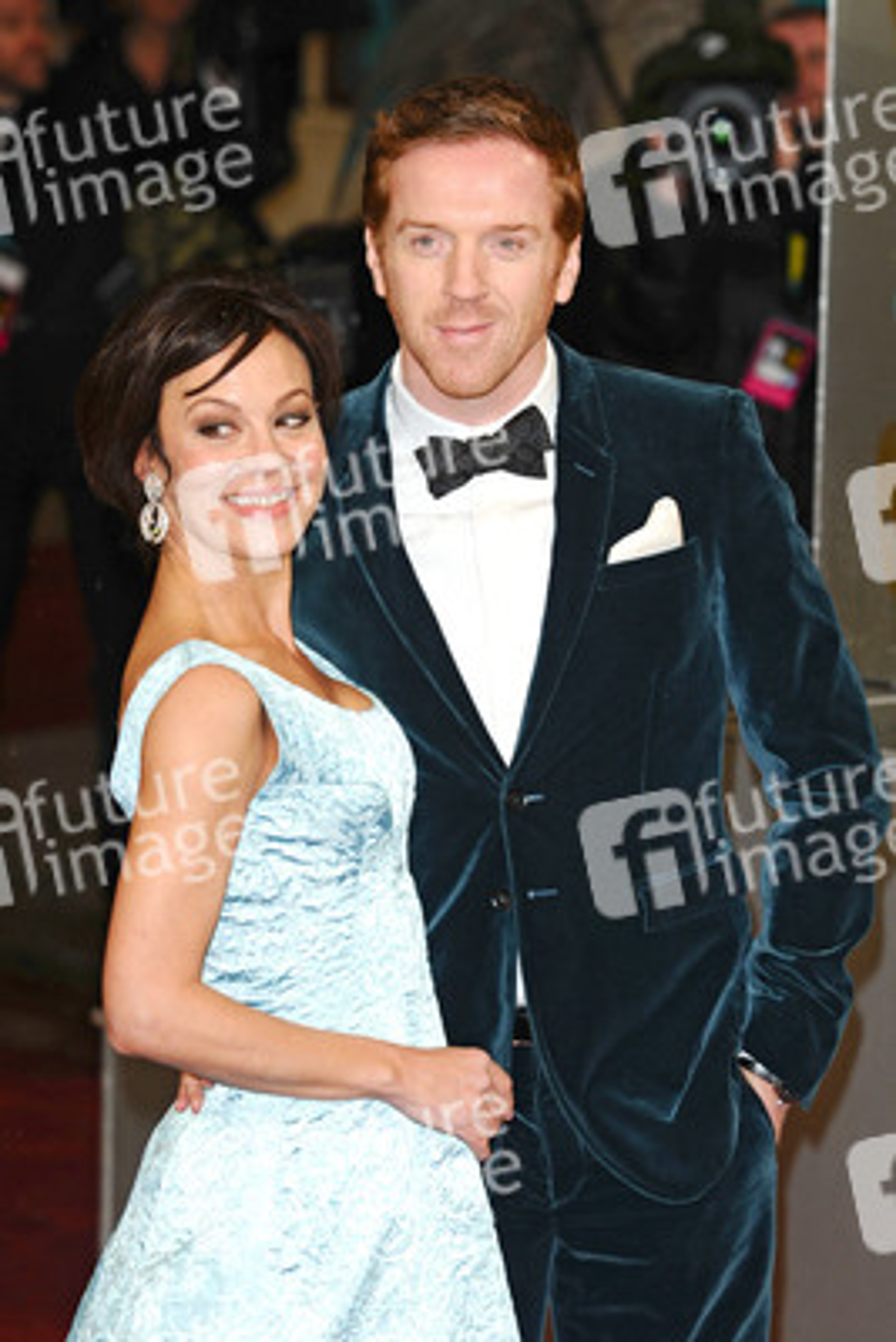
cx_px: 448
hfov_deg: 8.7
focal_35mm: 158
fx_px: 5874
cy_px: 671
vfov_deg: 13.0
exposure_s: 1/200
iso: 320
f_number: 4
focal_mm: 105
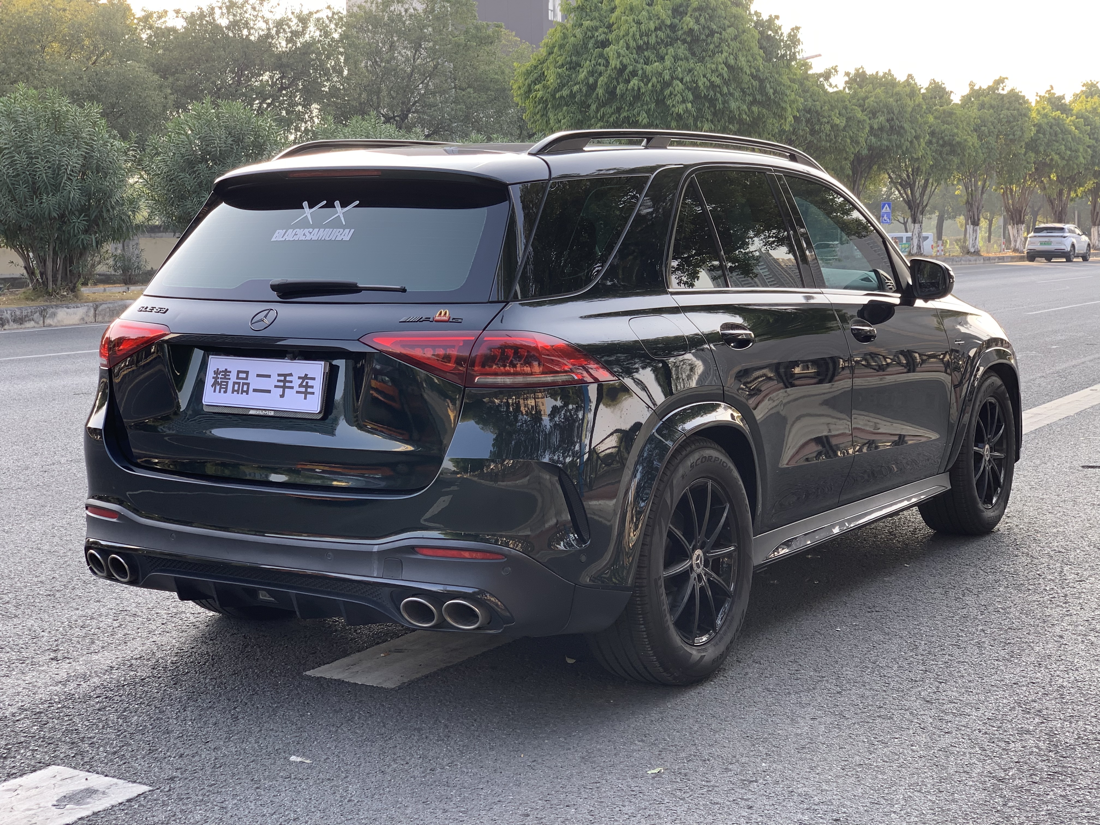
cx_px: 550
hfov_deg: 36.8
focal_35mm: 52
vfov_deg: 28.0
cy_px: 412
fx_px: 1652
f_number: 2.4
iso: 16
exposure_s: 1/84
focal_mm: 6
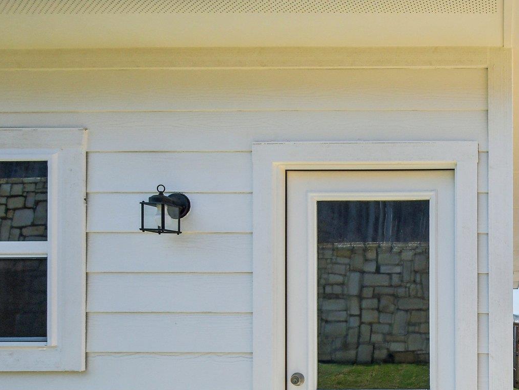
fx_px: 435
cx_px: 511
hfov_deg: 50.7
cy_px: 283
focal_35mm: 29
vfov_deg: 46.8
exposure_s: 1/1250
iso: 400
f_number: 8
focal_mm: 10
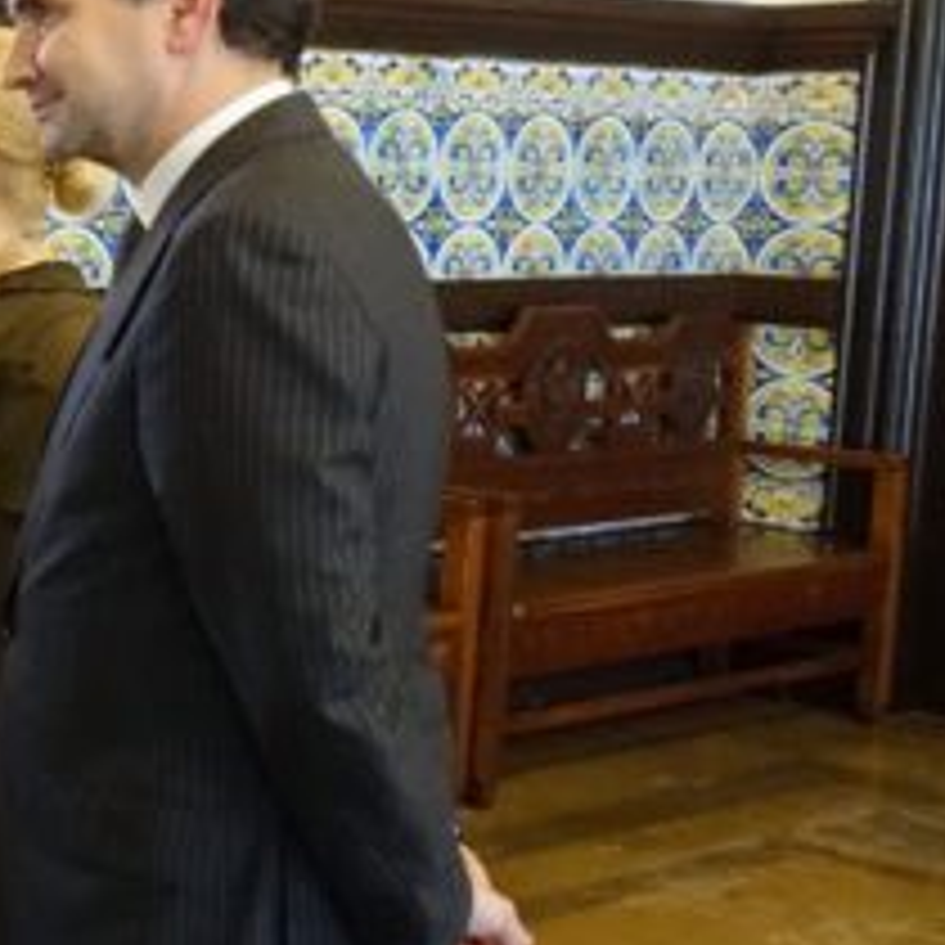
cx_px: -639
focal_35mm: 70
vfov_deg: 24.6
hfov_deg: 19.8
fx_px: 2162
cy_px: 414
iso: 2000
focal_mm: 8.8
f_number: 2.8
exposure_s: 1/125
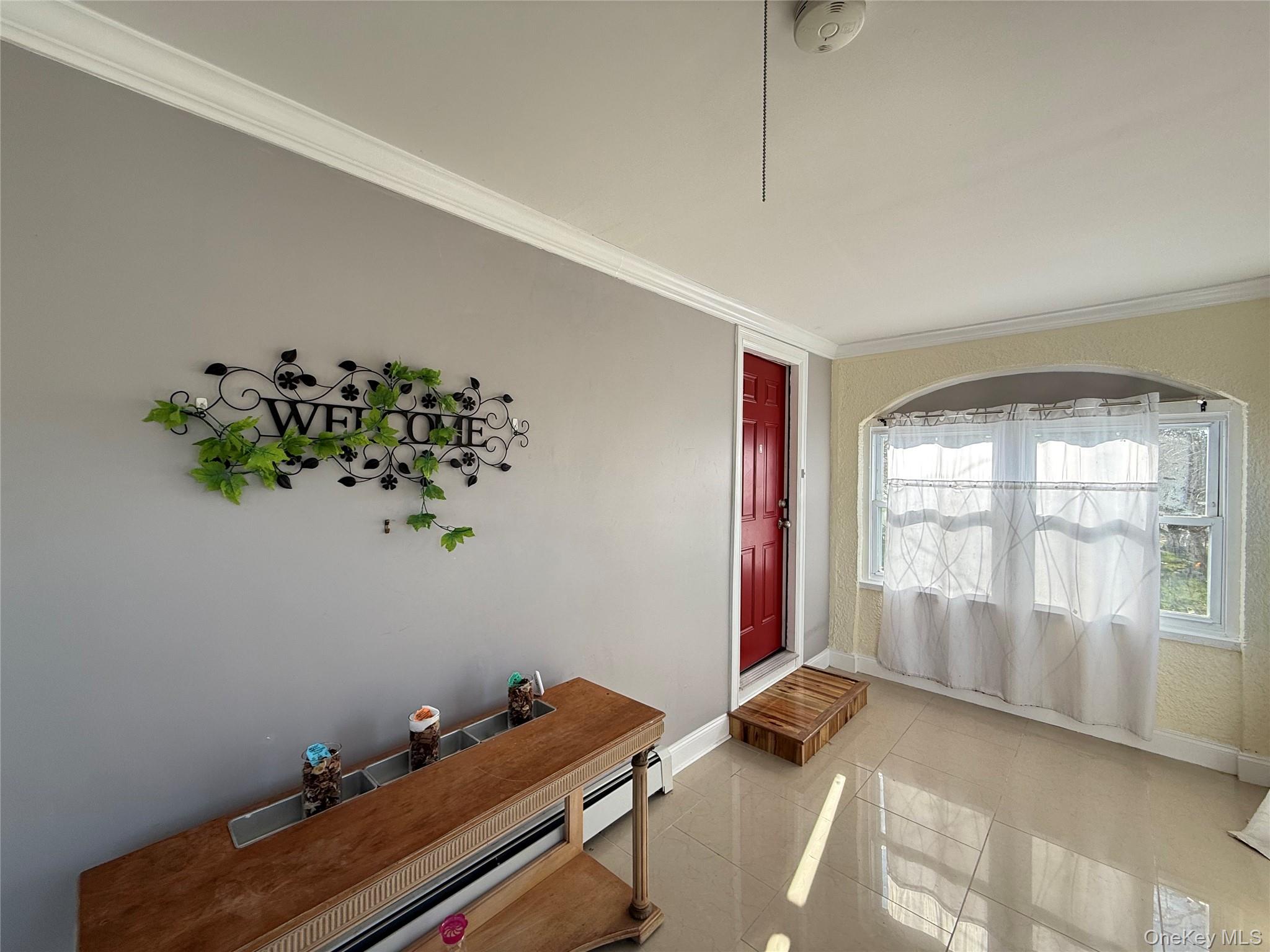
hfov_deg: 102.1
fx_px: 514
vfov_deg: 85.7
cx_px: 635
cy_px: 476
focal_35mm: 14
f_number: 2.2
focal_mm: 2.22
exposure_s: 1/170
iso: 50
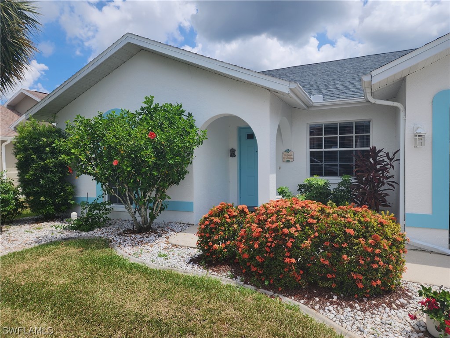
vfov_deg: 58.9
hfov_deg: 73.9
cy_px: 169
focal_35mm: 23
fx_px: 299
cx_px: 225
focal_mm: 6.4
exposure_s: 1/1369
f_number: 1.8
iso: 12
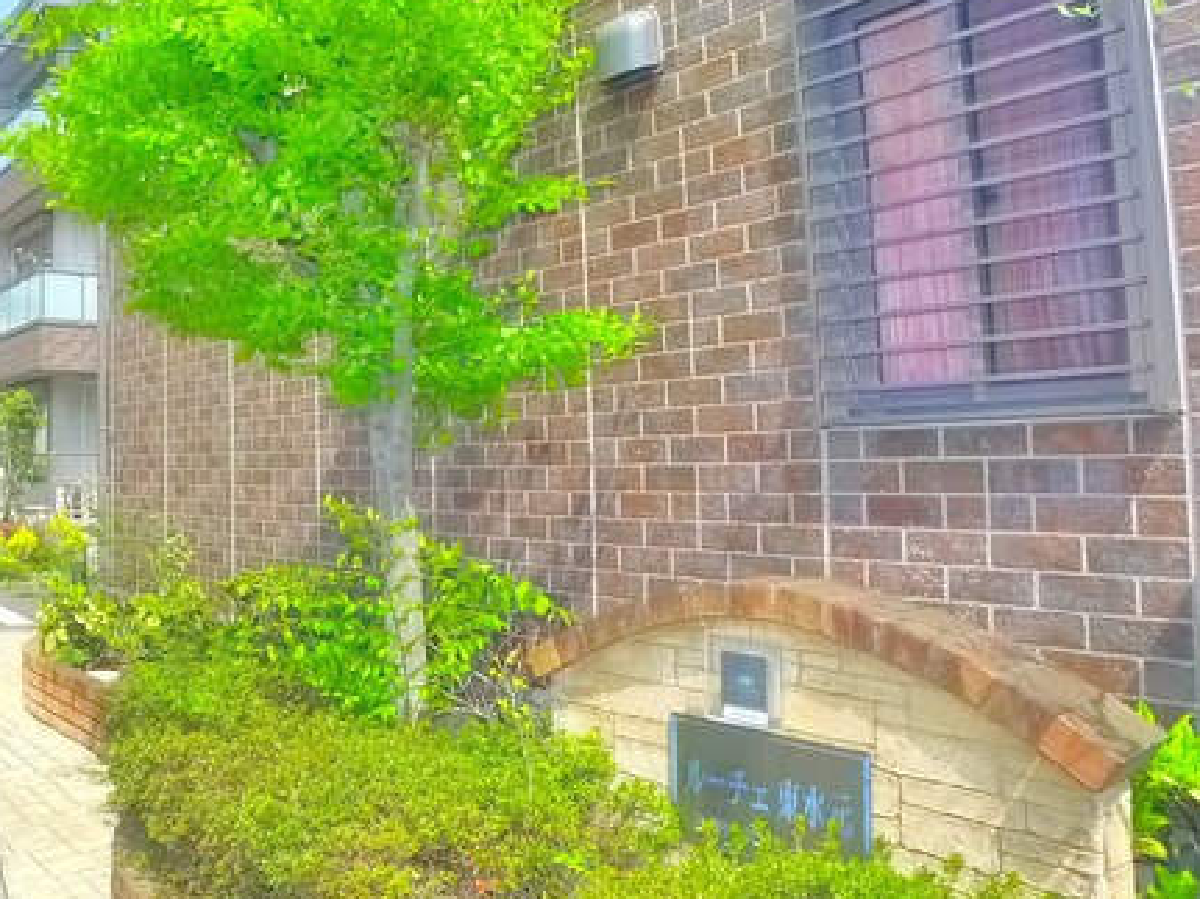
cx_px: 295
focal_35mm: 39
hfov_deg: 46.1
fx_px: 1352
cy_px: 399
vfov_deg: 36.8
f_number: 4
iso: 400
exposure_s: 1/500
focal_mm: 5.1
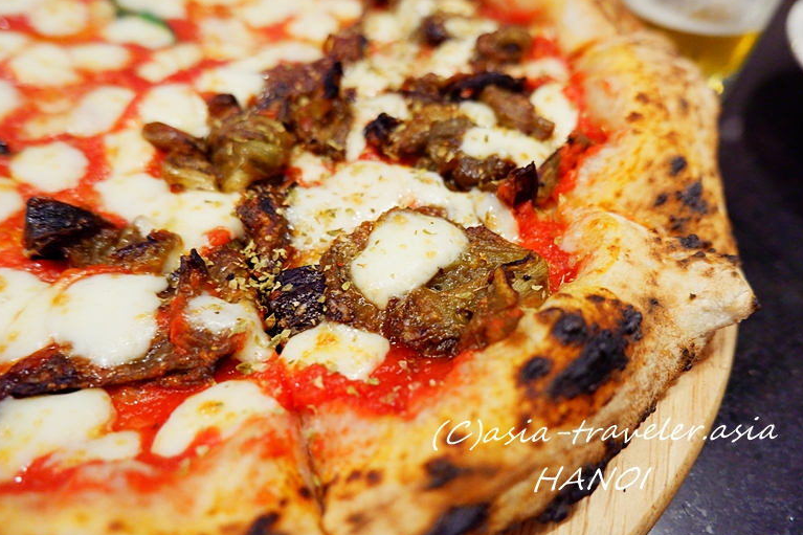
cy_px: 266
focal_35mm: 24
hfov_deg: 73.7
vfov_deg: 53.1
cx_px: 412
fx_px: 535
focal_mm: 15
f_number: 3.5
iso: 2000
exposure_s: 1/34
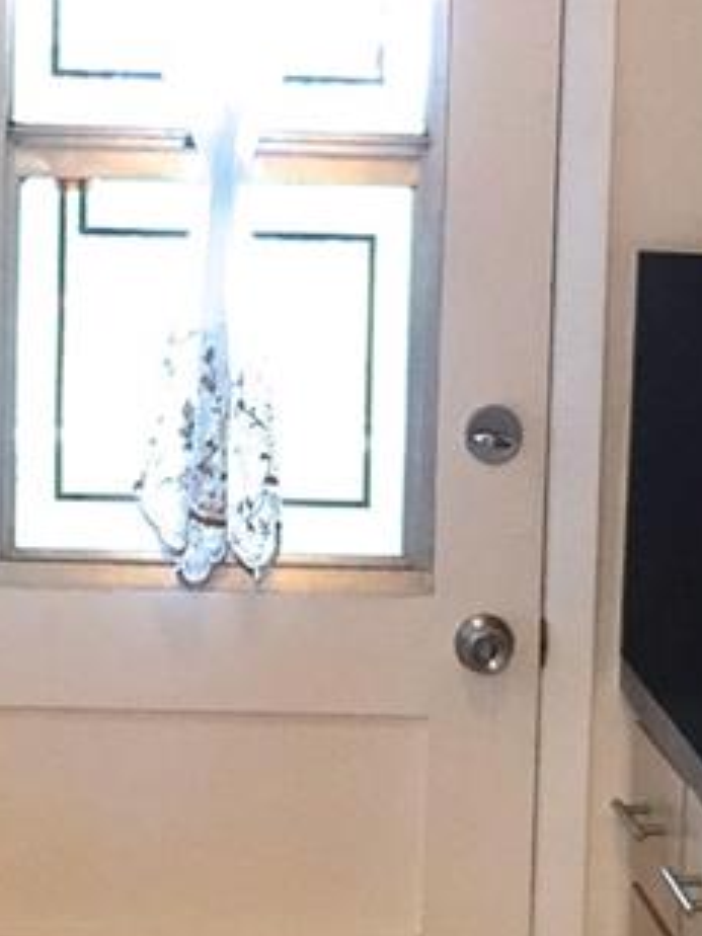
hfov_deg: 13.1
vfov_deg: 17.4
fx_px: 3055
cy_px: 404
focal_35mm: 113
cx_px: 264
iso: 80
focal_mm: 4.15
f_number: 2.2
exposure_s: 1/30
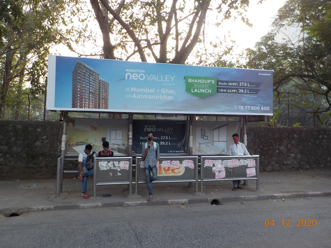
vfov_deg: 46.8
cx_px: 166
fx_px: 287
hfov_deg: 60.0
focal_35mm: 30
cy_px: 124
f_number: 3.3
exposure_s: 1/50
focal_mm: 4.1
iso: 125
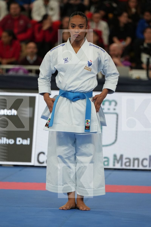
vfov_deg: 7.3
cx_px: 76
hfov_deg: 4.9
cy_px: 114
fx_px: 1774
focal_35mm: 282
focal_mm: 188
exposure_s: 1/1000
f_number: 2.8
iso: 1600
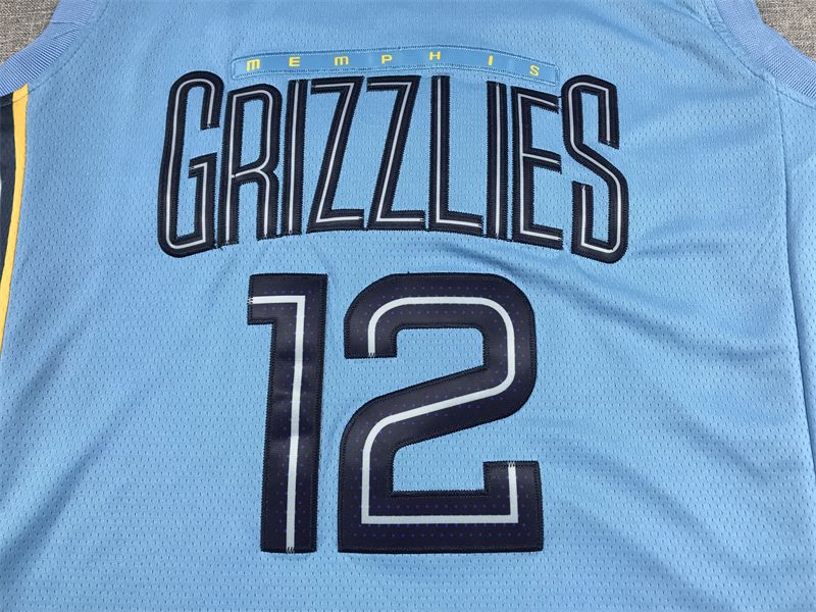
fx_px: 660
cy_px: 306
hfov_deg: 63.4
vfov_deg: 49.7
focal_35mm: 28
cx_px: 408
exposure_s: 1/50
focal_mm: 3.99
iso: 25
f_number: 1.8
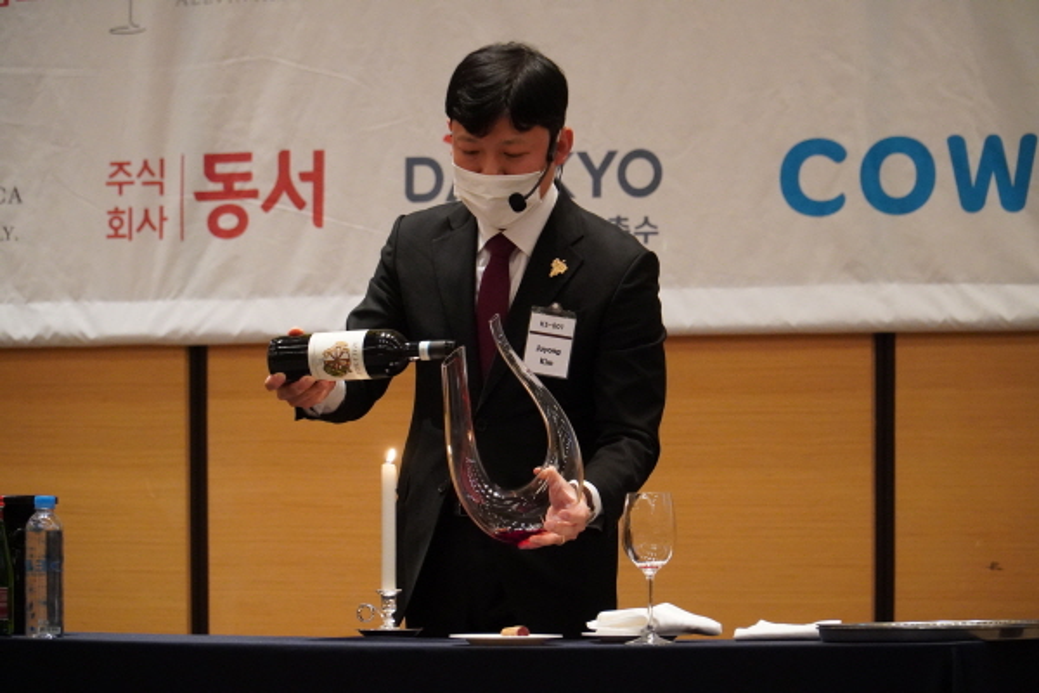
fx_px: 4545
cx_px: 520
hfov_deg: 13.0
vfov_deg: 8.7
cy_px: 346
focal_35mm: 158
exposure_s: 1/100
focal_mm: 105
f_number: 4
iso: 4000
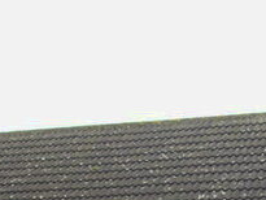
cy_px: 321
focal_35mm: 116
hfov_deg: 16.7
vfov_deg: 12.1
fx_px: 892
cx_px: 256
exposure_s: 1/125
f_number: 3.4
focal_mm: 6.2
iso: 80
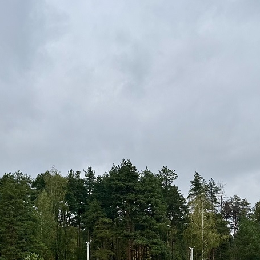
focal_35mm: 53
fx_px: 450
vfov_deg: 31.1
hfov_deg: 32.2
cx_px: 127
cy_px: 220
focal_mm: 6.76
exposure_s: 1/1767
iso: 80
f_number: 1.78
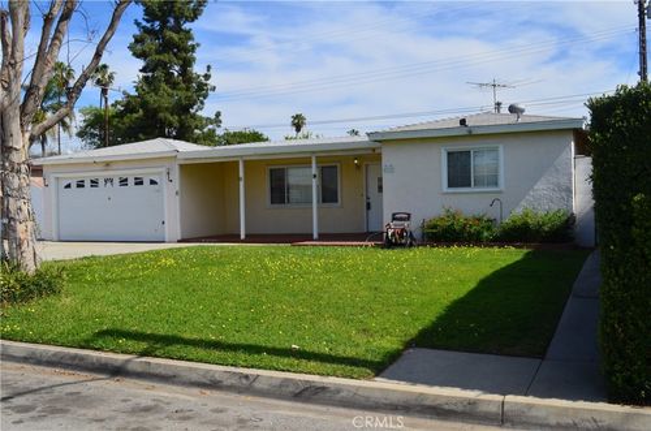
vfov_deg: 36.7
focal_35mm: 36
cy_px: 216
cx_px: 326
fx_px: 650
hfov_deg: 53.2
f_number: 11
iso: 100
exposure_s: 1/125
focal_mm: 24
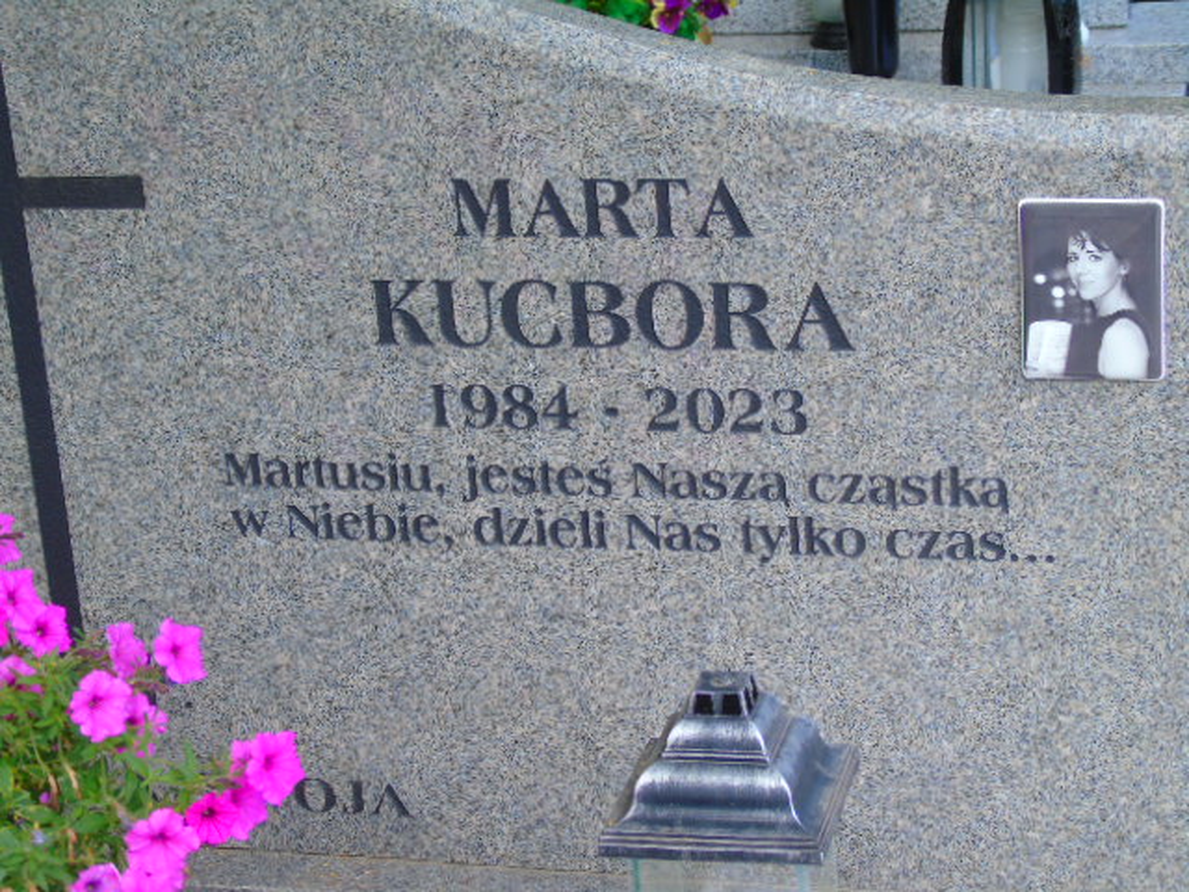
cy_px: 446
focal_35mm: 82
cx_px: 594
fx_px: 2817
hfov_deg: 23.8
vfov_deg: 18.0
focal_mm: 15
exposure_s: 1/40
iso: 80
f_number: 4.1
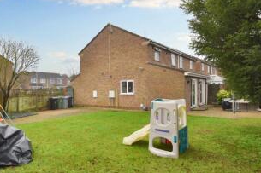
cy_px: 74
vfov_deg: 49.7
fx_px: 187
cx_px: 82
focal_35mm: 26
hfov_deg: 67.5
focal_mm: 11
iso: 140
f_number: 5
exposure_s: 1/200
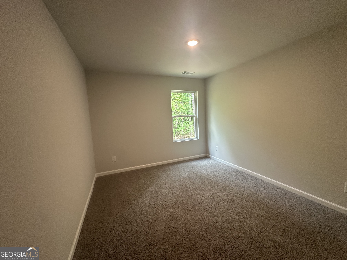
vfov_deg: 85.7
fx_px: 140
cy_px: 130
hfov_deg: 102.1
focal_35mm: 14
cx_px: 174
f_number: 2.2
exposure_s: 1/120
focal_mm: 2.22
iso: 250
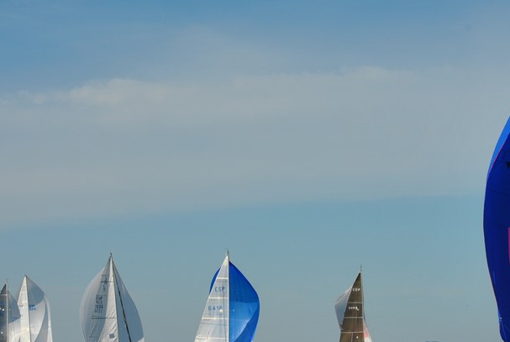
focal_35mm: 122
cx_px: 261
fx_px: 1728
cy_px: 202
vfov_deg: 11.3
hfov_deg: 16.8
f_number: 9
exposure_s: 1/320
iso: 100
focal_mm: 55
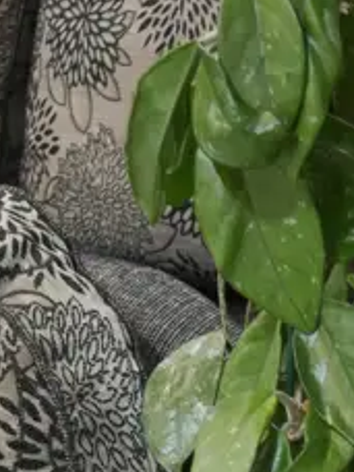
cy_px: 927
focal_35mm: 162
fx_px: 2209
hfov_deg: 9.0
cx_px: 448
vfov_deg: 11.1
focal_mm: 18
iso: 1000
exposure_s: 1/60
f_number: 4
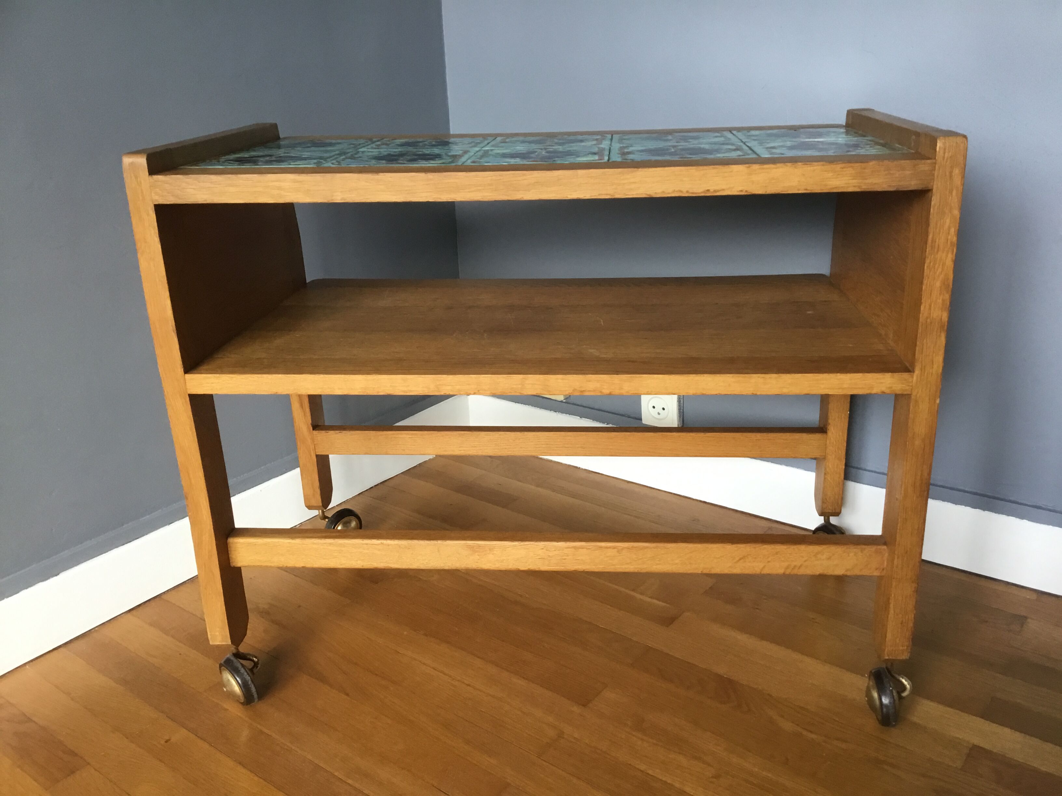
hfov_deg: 58.4
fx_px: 951
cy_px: 398
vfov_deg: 45.4
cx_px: 531
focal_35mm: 31
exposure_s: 1/33
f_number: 2.4
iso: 50
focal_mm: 3.3
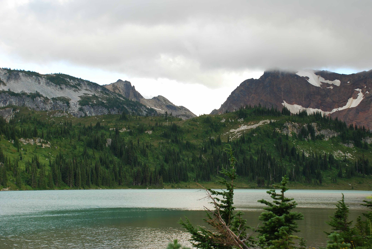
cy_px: 124
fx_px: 543
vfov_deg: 25.8
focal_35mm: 52
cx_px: 186
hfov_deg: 37.8
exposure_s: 1/125
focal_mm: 35
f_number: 9
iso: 250
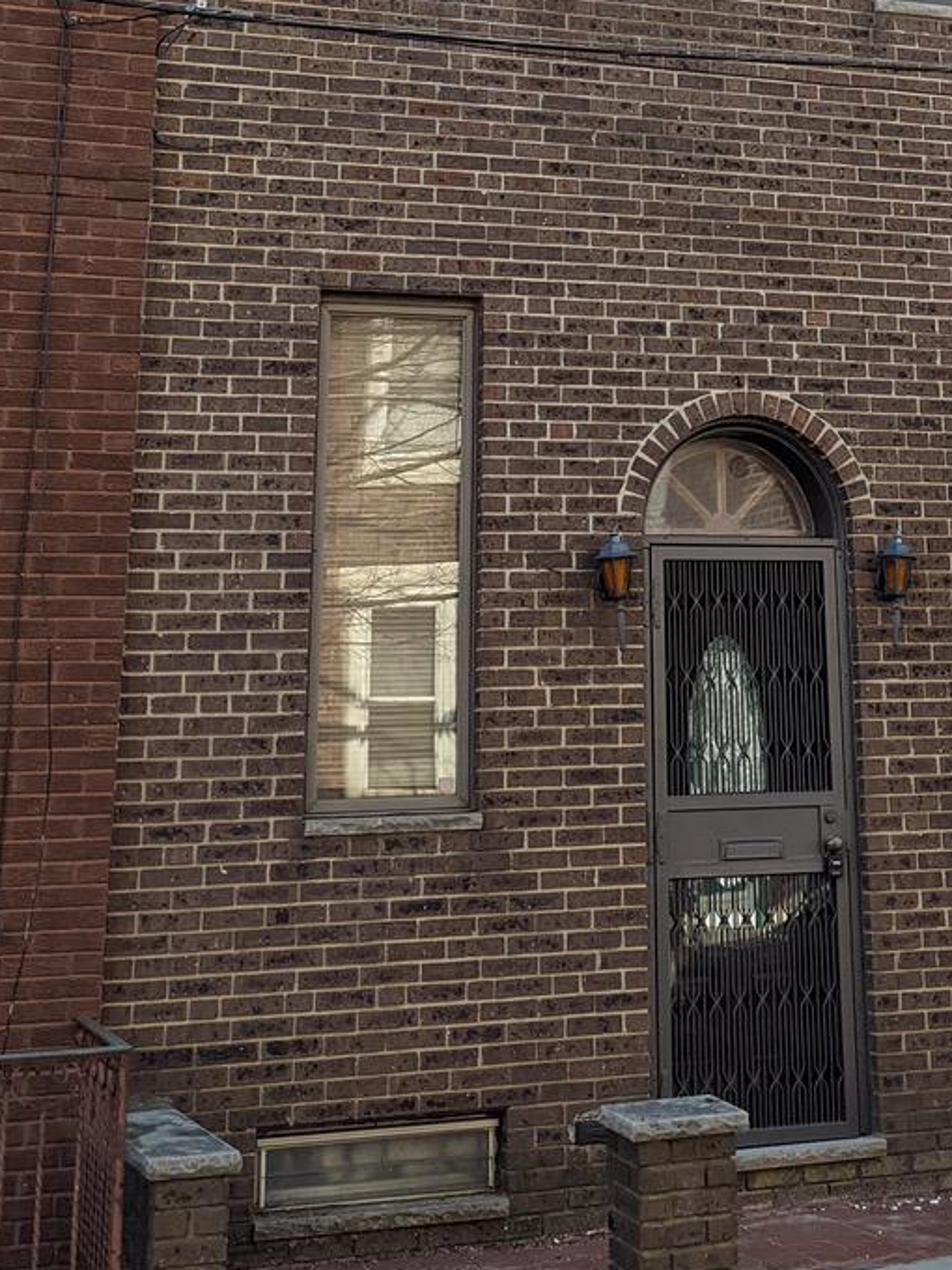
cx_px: 767
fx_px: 2237
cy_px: 21
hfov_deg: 23.7
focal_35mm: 61
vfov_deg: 29.7
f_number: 1.73
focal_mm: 4.38
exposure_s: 1/1174
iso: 31
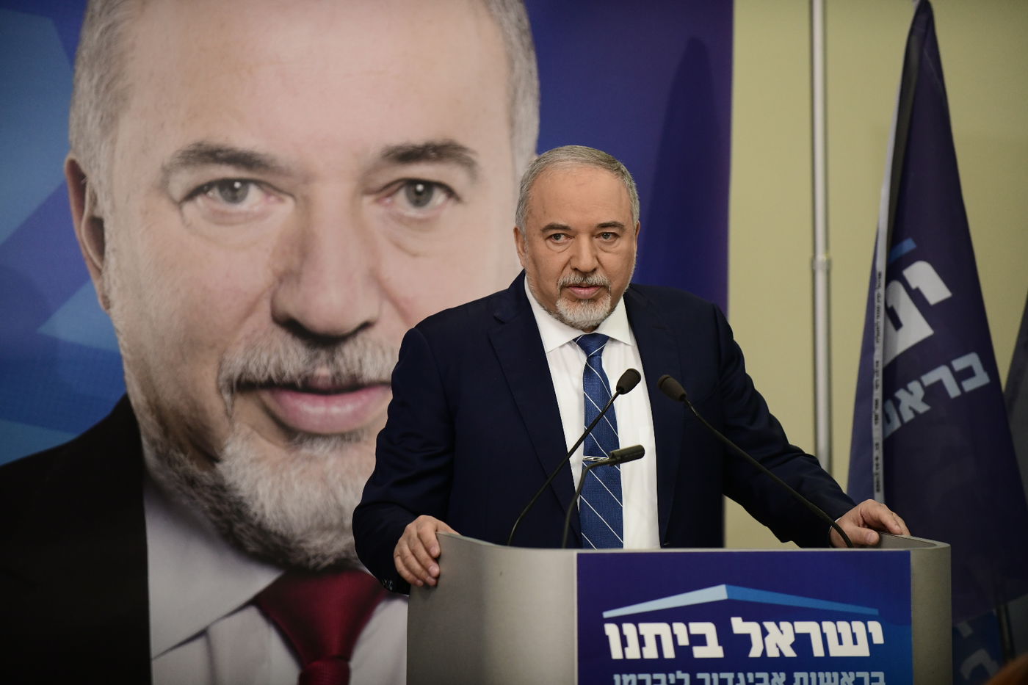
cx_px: 514
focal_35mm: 200
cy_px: 342
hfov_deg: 10.3
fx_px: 5710
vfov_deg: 6.9
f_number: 3.2
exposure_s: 1/250
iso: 2000
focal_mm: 200
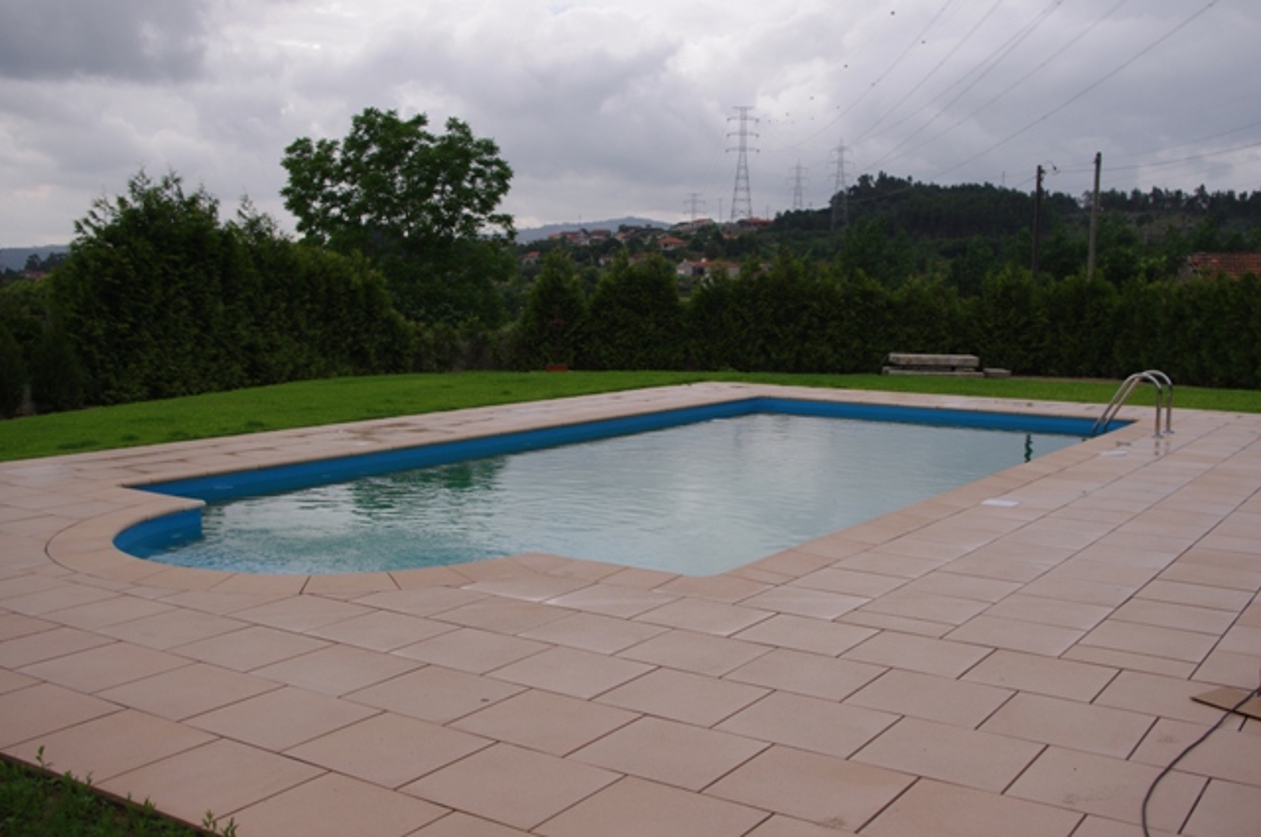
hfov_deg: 53.2
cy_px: 418
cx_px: 630
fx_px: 1259
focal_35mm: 36
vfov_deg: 36.8
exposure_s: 1/640
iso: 200
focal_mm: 24.38
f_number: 5.6
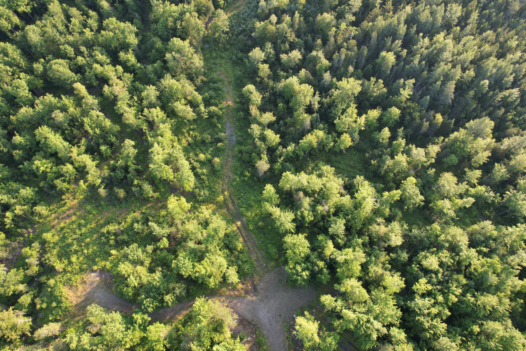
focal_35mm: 22
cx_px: 263
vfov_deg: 57.2
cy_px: 176
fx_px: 321
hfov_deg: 78.6
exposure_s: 1/120
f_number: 2.8
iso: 110
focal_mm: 8.38
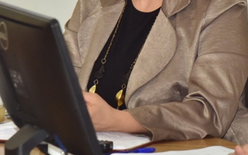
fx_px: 2440
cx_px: 139
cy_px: 8
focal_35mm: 361
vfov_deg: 3.6
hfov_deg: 5.8
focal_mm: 120
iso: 2000
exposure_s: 1/200
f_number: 6.3
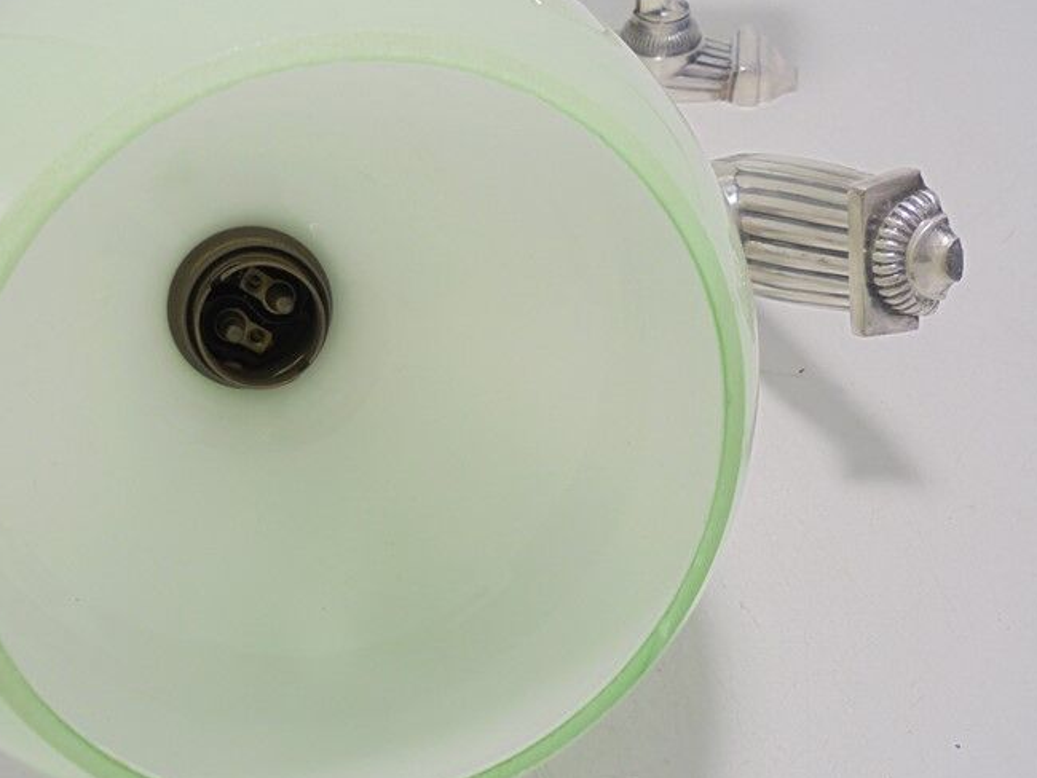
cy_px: 406
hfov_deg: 51.0
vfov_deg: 39.7
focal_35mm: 36
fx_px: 1079
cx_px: 412
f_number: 3.5
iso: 100
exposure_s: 1/80
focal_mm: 4.6
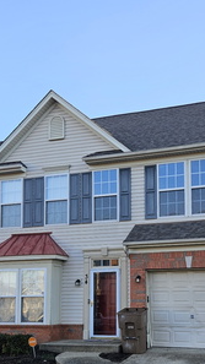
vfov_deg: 44.3
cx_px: 130
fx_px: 435
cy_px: 262
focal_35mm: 45
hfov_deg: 26.4
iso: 25
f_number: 1.8
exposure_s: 1/334
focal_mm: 5.4
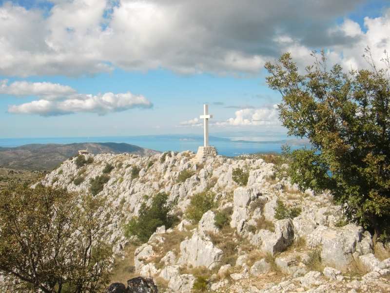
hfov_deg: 49.0
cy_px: 146
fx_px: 428
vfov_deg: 37.7
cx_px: 195
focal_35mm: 38
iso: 100
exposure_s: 1/250
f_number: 8.9
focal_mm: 6.66
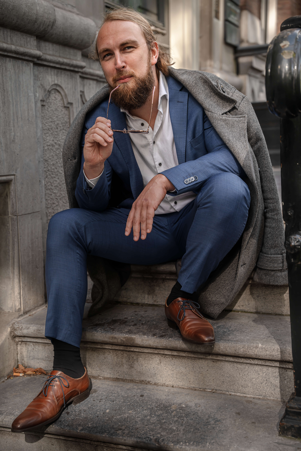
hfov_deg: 28.7
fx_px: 588
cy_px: 226
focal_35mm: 47
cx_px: 150
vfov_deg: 42.0
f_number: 3.2
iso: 100
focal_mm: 46.9
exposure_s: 1/160
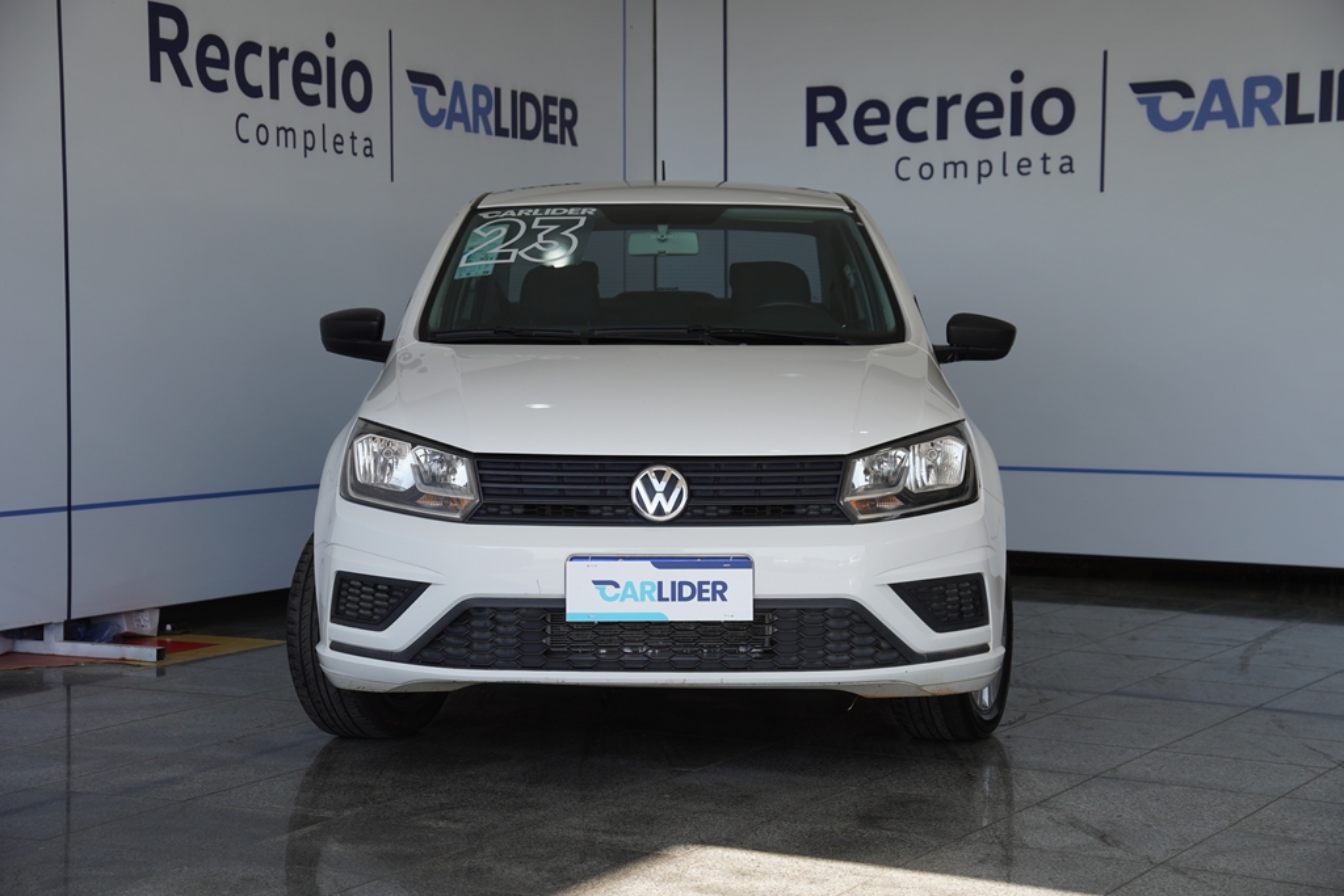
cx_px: 672
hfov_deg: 29.9
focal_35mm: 68
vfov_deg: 20.2
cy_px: 448
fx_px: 2520
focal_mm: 45
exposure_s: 1/200
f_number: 4.5
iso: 100
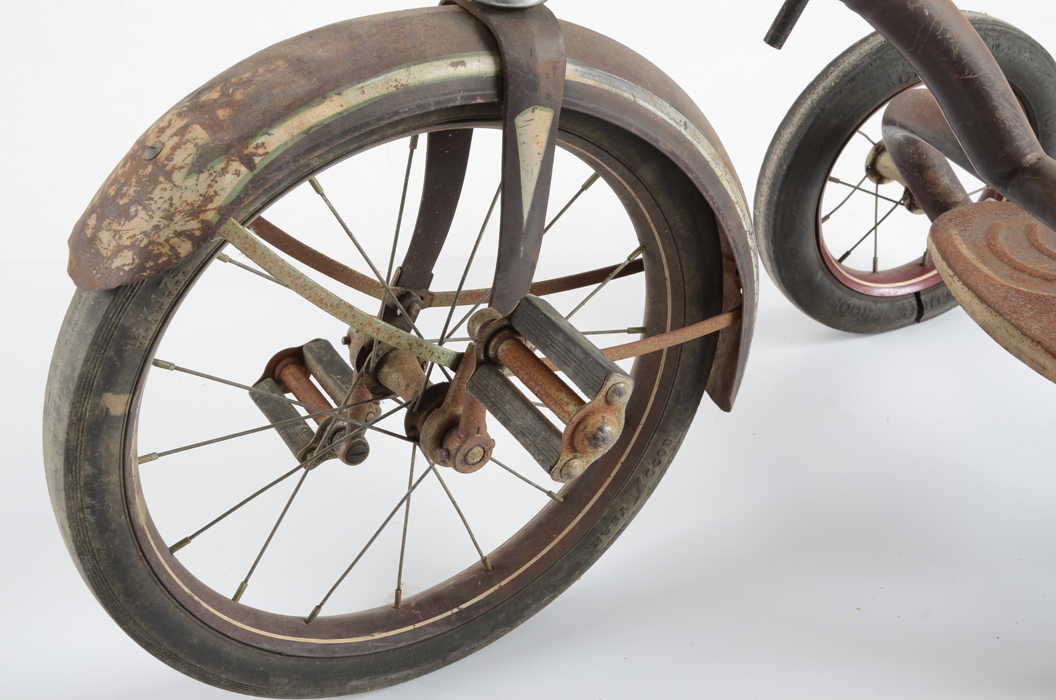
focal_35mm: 60
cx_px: 528
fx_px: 1756
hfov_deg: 33.5
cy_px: 350
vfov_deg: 22.5
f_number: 11
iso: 200
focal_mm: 40
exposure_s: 1/125
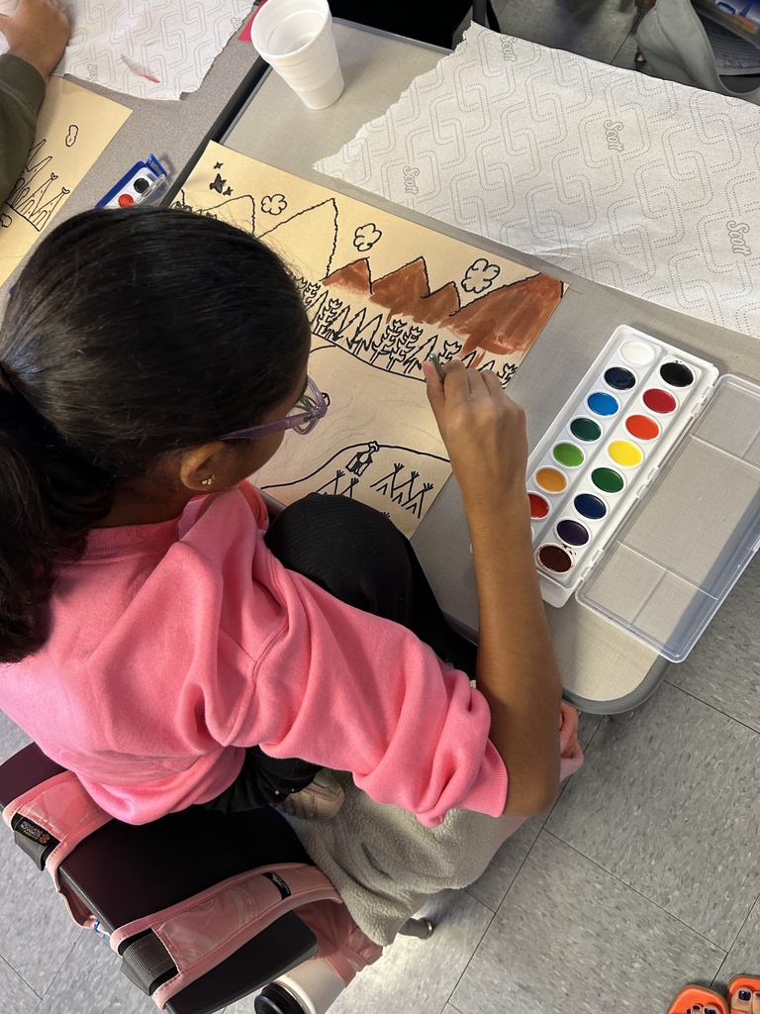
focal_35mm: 26
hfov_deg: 53.1
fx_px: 761
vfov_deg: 67.3
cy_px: 507
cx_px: 380
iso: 125
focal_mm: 5.7
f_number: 1.5
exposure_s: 1/64
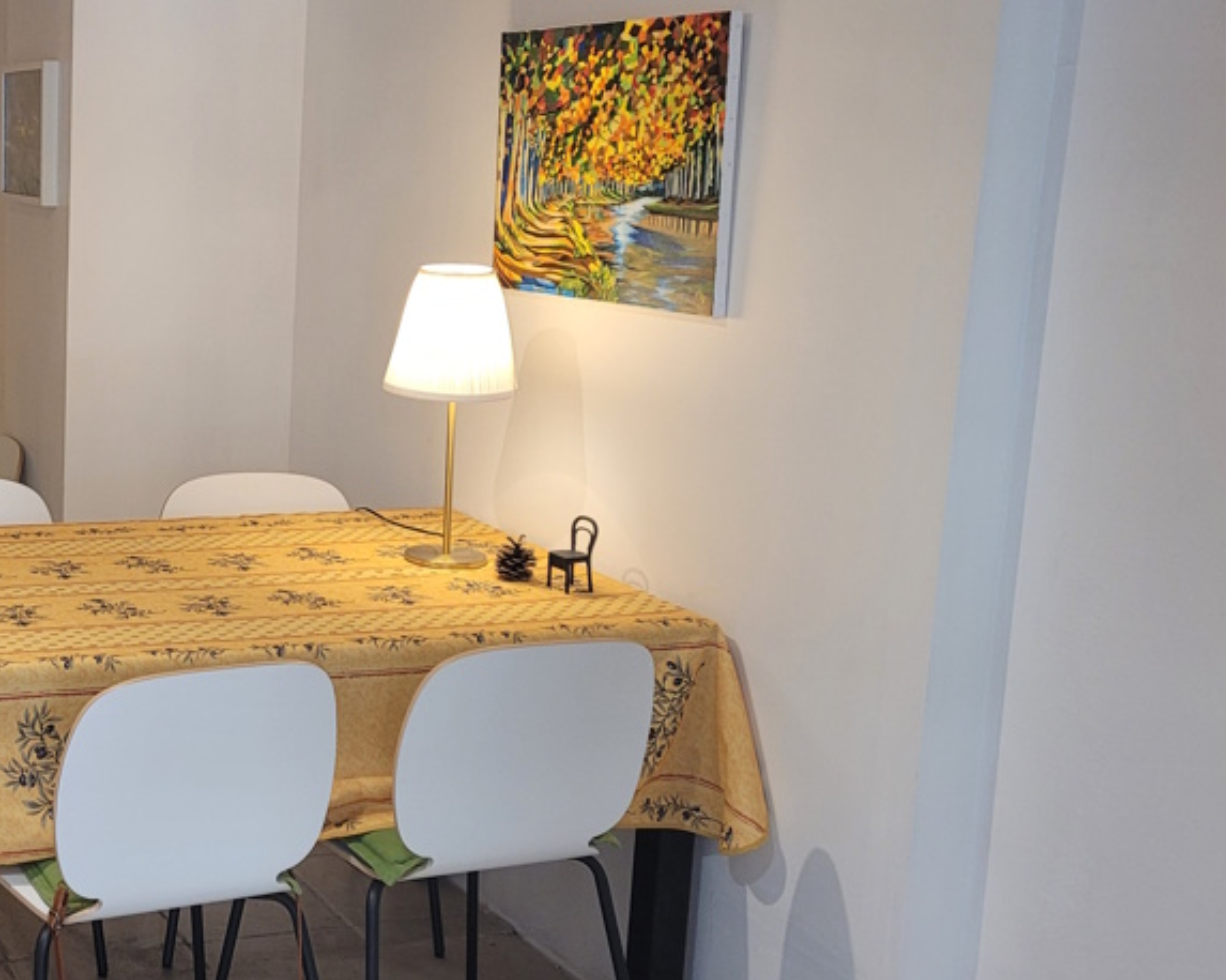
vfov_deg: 30.2
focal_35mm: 50
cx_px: 29
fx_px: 1814
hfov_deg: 34.3
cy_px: 461
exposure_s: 1/50
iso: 250
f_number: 1.8
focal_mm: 5.4
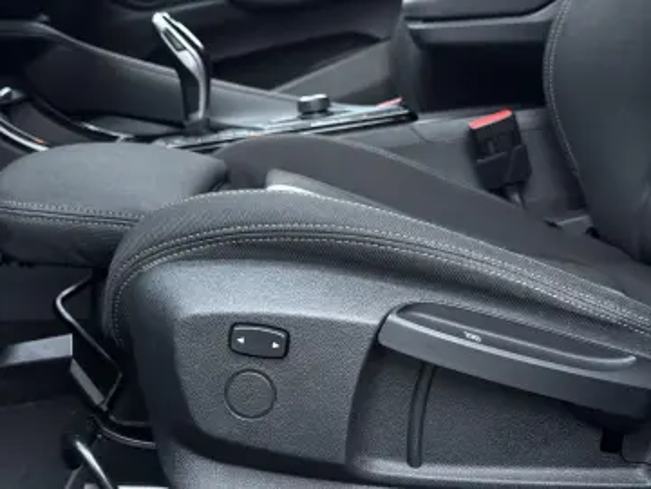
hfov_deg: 39.7
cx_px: 326
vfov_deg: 30.3
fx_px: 903
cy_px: 244
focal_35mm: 48
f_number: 1.78
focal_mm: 6.76
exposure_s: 1/33
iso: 200
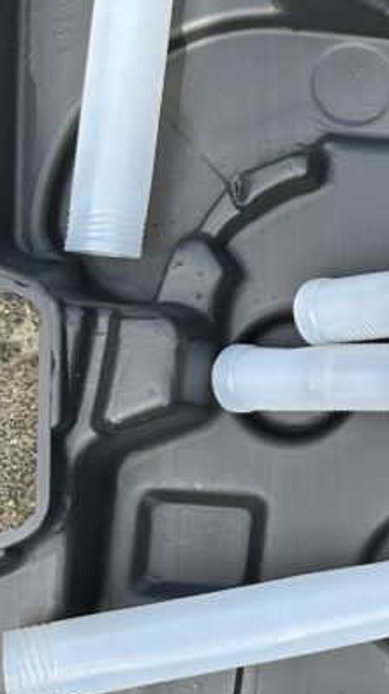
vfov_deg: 30.9
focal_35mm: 68
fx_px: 1250
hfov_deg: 15.9
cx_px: 616
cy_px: 280
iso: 80
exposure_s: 1/791
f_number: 1.78
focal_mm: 6.86
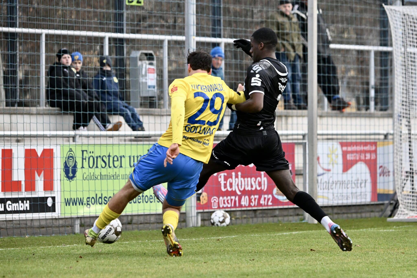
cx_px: 208
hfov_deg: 9.8
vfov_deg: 6.5
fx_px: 2432
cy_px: 139
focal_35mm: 210
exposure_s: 1/1600
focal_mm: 210
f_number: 5.3
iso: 4000
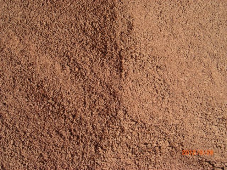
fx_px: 249
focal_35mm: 38
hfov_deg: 49.0
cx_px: 114
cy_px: 85
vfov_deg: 37.7
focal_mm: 7.9
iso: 80
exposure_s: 1/400
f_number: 8
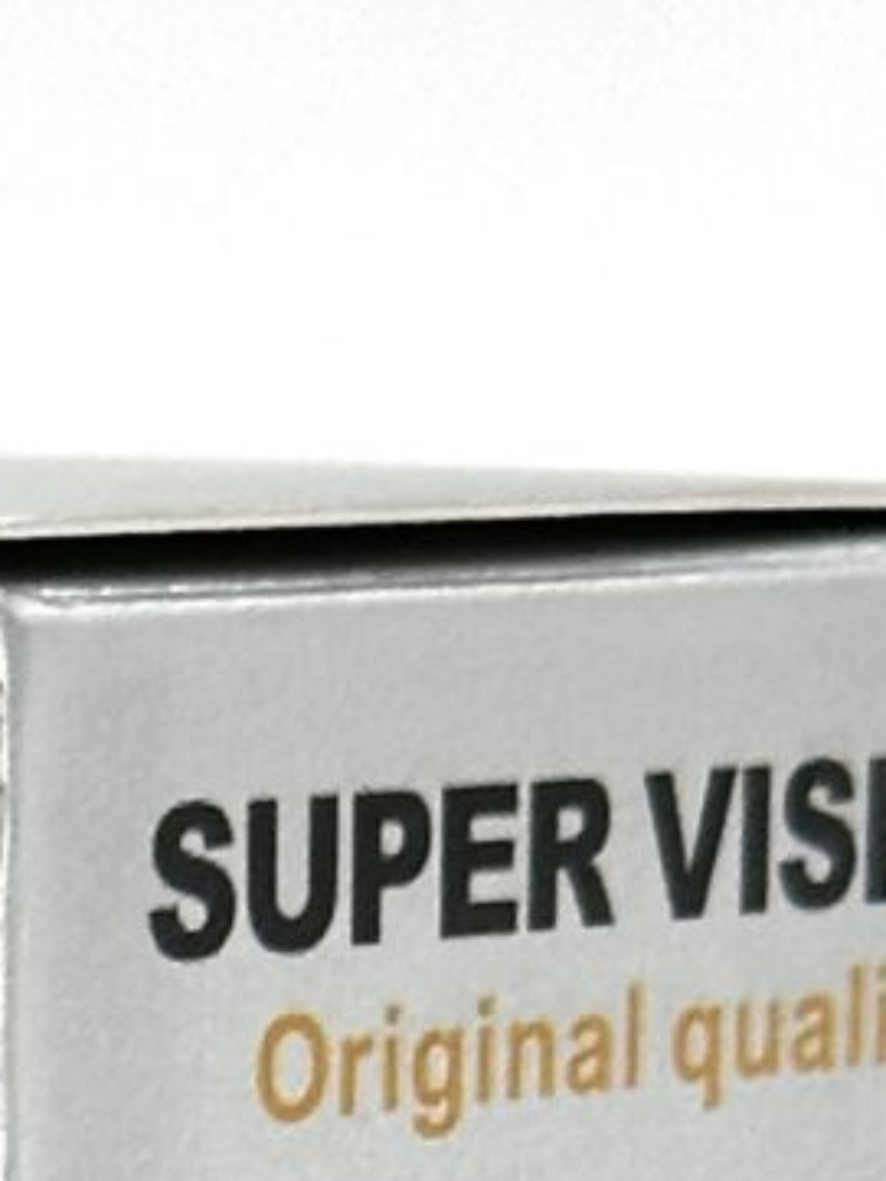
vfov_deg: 5.7
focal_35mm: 340
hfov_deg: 4.3
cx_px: -1249
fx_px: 11596
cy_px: 2480
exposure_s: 1/803
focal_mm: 6.86
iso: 64
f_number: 1.78
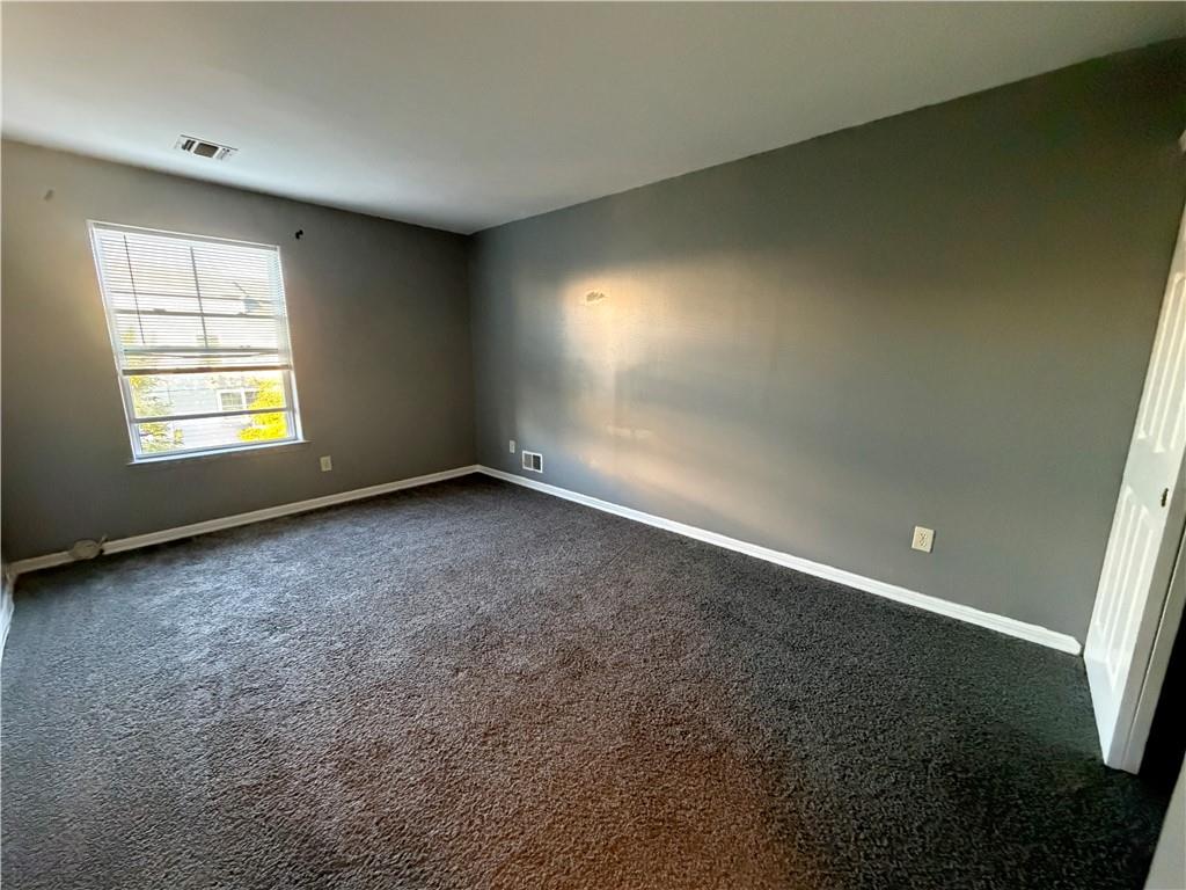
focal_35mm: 14
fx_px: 480
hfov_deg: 102.1
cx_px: 593
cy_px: 445
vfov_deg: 85.7
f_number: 2.2
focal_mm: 2.22
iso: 1000
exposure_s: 1/60
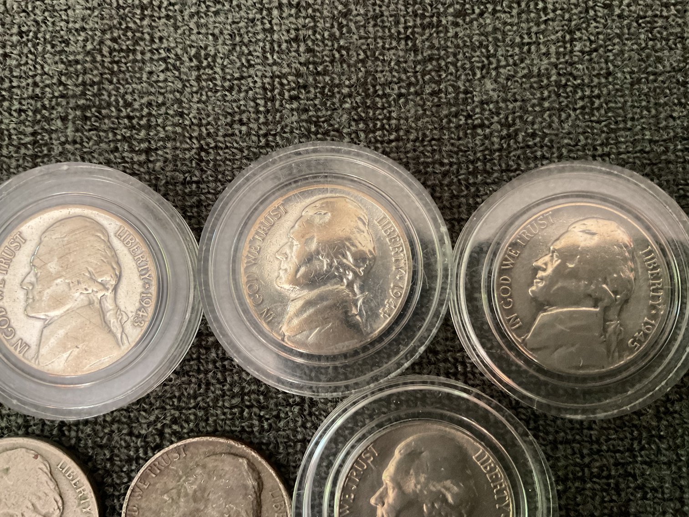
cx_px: 344
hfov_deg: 61.7
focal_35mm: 29
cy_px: 258
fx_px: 577
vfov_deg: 48.2
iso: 250
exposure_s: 1/25
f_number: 1.8
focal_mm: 3
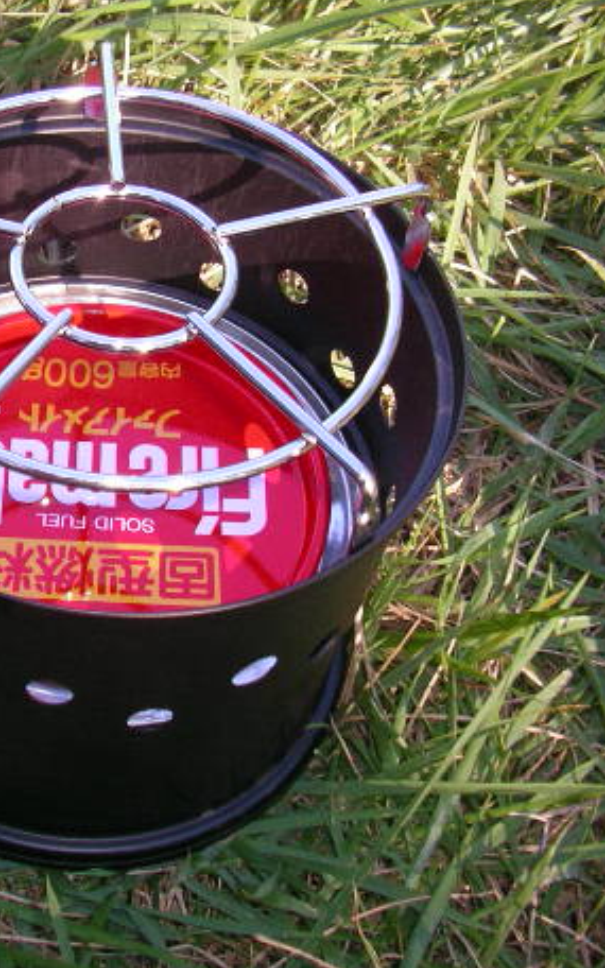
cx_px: 23
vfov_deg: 36.9
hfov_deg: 22.8
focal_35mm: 55
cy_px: 484
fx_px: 1451
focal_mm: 5.7
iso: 100
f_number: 2.8
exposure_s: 1/60
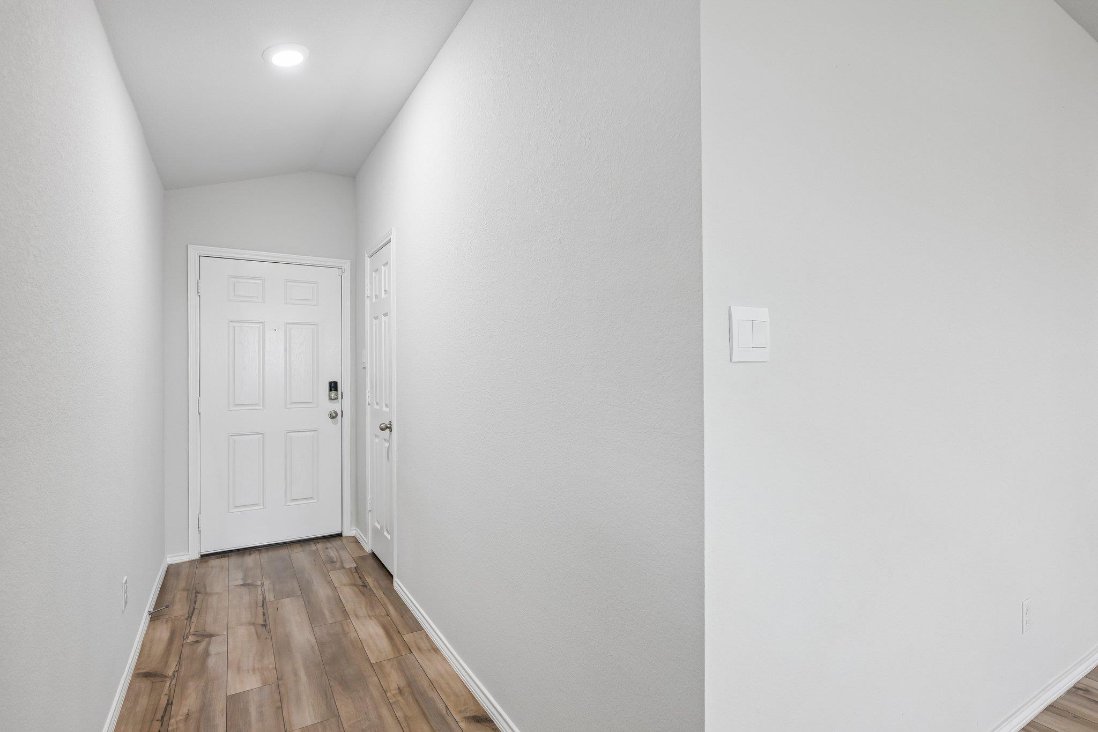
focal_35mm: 18
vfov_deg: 68.9
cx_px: 549
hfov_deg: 91.6
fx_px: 534
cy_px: 366
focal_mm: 17.5
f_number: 6.7
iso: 360
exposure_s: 1/20
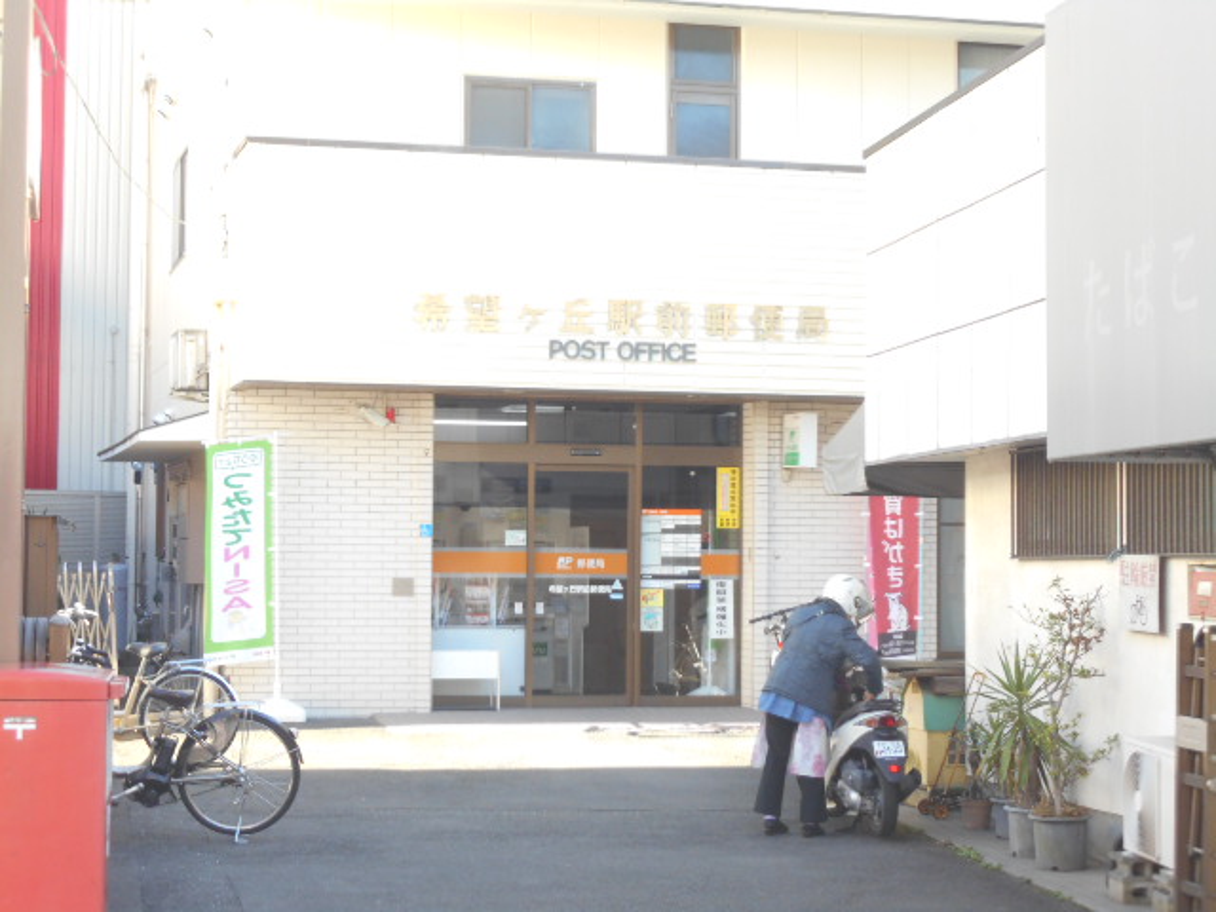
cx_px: 608
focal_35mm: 76
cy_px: 456
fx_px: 2670
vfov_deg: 19.4
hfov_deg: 25.7
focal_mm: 13.5
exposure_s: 1/60
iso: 200
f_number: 5.8
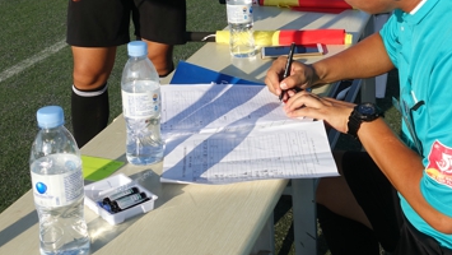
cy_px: 27
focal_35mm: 62
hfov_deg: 33.0
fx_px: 743
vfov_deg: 19.1
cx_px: 349
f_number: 5.6
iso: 125
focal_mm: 12.81
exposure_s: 1/400
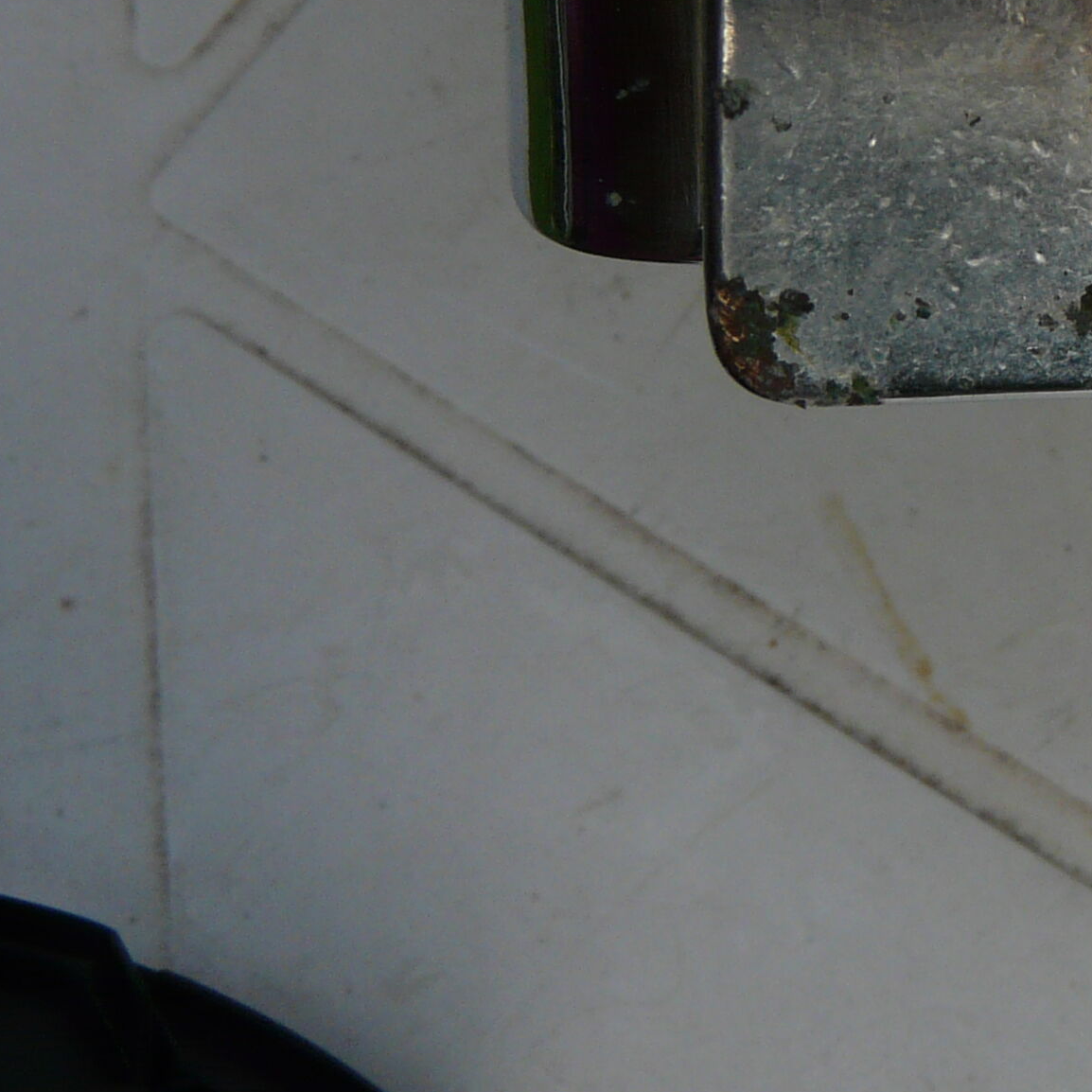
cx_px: 1401
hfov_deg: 22.2
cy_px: 167
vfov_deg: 24.1
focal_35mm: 70
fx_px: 2498
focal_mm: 4.6
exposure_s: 1/160
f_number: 4
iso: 100
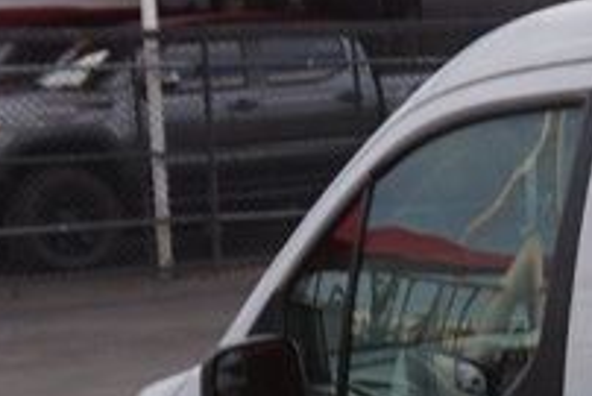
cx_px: 1313
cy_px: 607
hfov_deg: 11.6
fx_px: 2501
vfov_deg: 8.8
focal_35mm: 152
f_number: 6.3
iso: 100
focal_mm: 20
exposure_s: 1/80
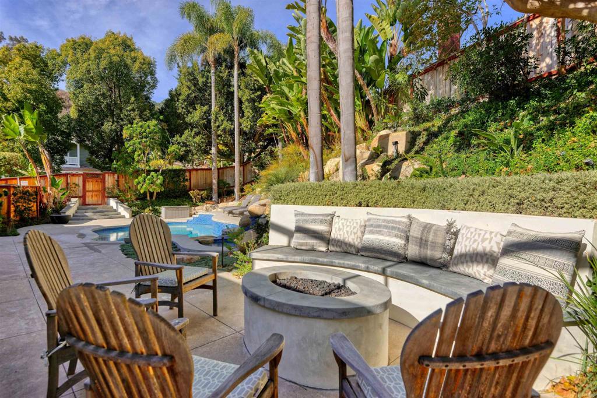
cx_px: 298
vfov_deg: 64.6
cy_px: 199
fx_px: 315
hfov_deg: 86.9
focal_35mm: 19
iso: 100
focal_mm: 19
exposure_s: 1/500
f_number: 6.3
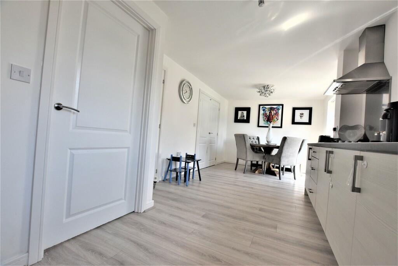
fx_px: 166
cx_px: 199
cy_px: 133
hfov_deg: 100.4
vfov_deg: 77.3
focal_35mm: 15
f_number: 5.6
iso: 320
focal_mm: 10
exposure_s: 1/250
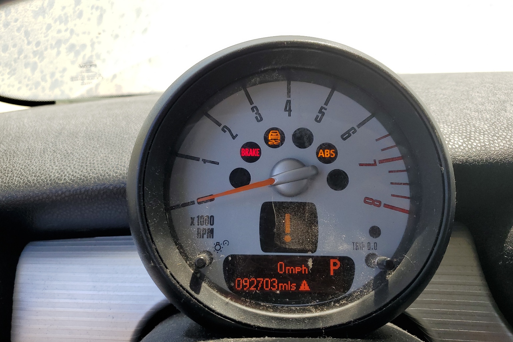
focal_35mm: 28
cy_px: 186
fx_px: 399
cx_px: 255
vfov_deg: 46.4
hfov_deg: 65.5
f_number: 1.5
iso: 50
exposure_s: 1/625
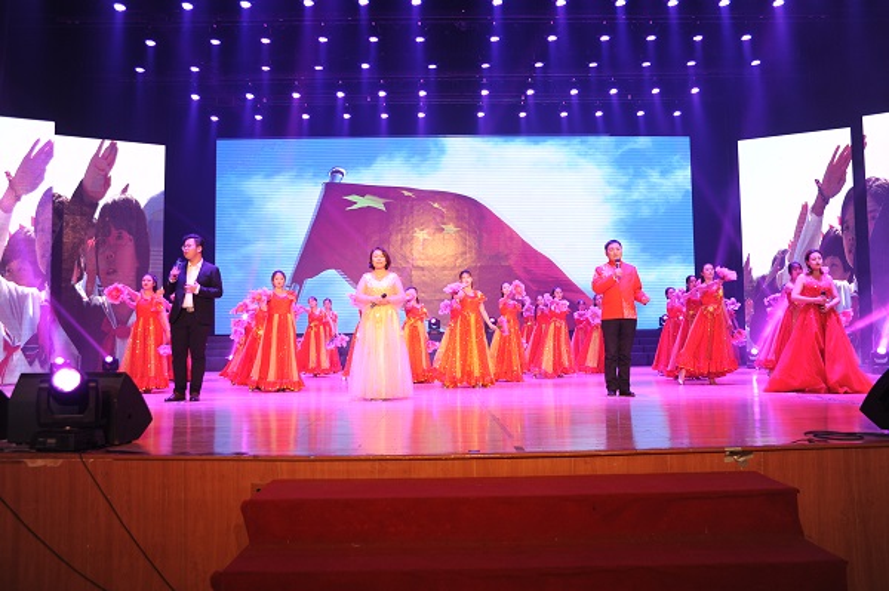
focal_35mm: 31
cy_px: 296
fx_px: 765
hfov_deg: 60.3
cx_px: 444
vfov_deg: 42.3
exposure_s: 1/100
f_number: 4.5
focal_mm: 31
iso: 800
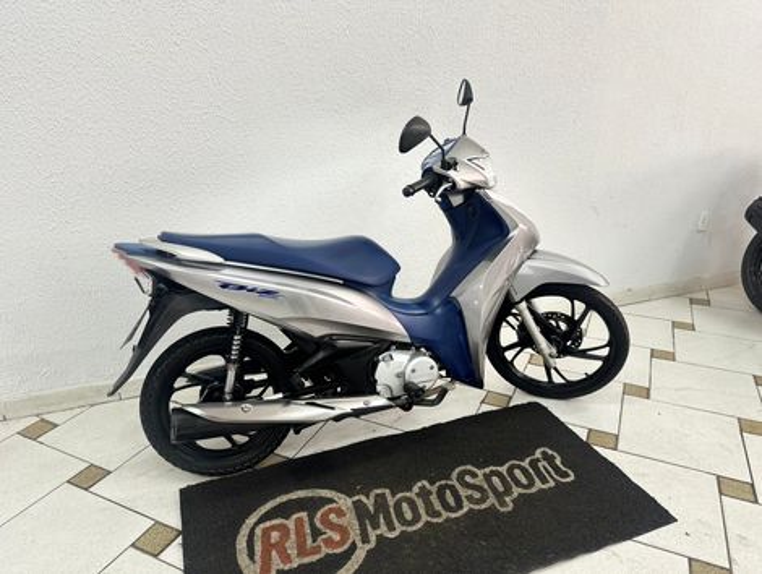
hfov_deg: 71.5
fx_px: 529
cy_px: 287
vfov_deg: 56.9
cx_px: 381
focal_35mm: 24
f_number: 1.78
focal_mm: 6.86
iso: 125
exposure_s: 1/60
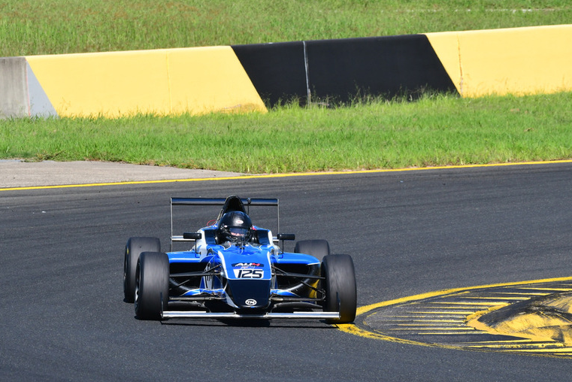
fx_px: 6771
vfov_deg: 3.2
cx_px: 293
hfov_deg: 4.8
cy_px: 186
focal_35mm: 426
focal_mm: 270
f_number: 11
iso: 500
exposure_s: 1/640
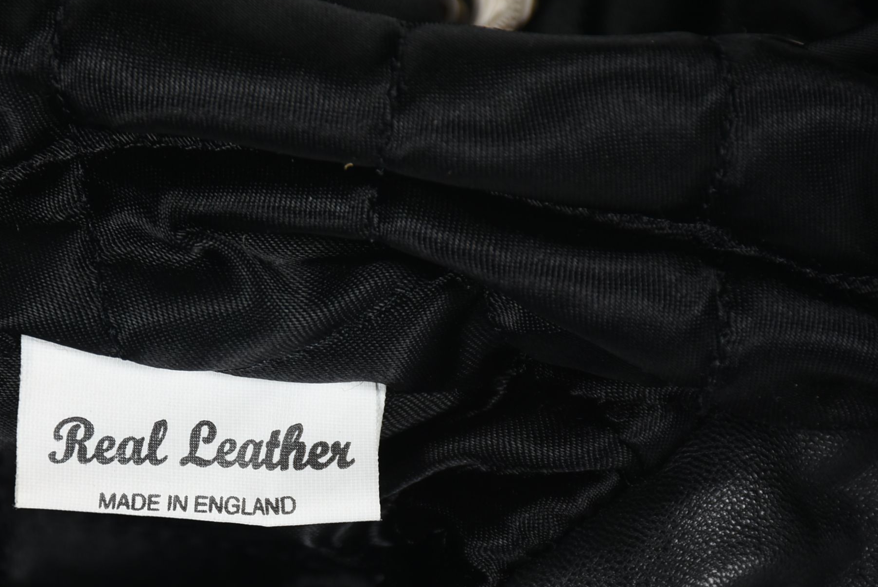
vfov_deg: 4.0
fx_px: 8493
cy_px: 448
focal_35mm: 348
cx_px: 222
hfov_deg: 5.9
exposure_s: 1/125
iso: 200
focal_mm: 140
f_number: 9
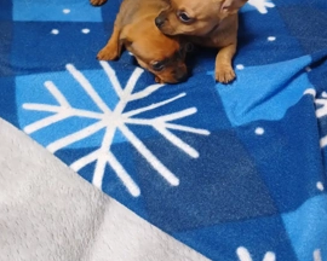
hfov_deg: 46.8
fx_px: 377
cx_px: 179
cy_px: 85
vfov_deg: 37.8
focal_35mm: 39
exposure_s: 1/50
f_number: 1.8
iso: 250
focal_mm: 4
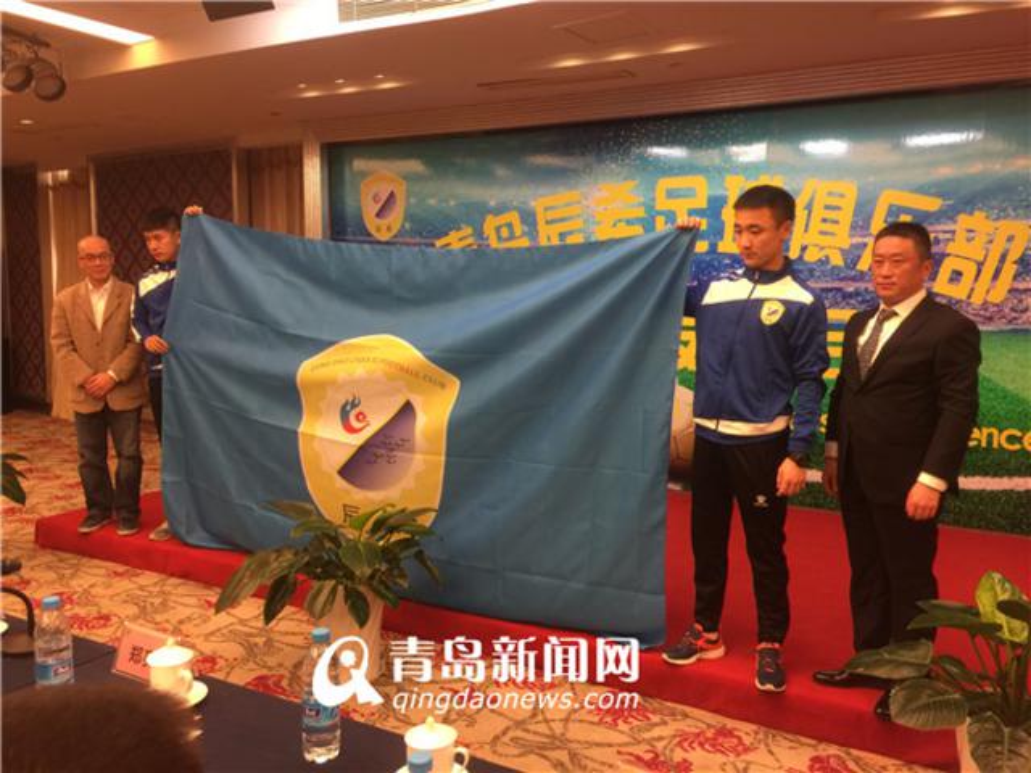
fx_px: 864
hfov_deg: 61.7
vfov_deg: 48.2
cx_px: 516
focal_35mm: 29
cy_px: 386
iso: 40
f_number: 2.2
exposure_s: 1/33
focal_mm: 4.15
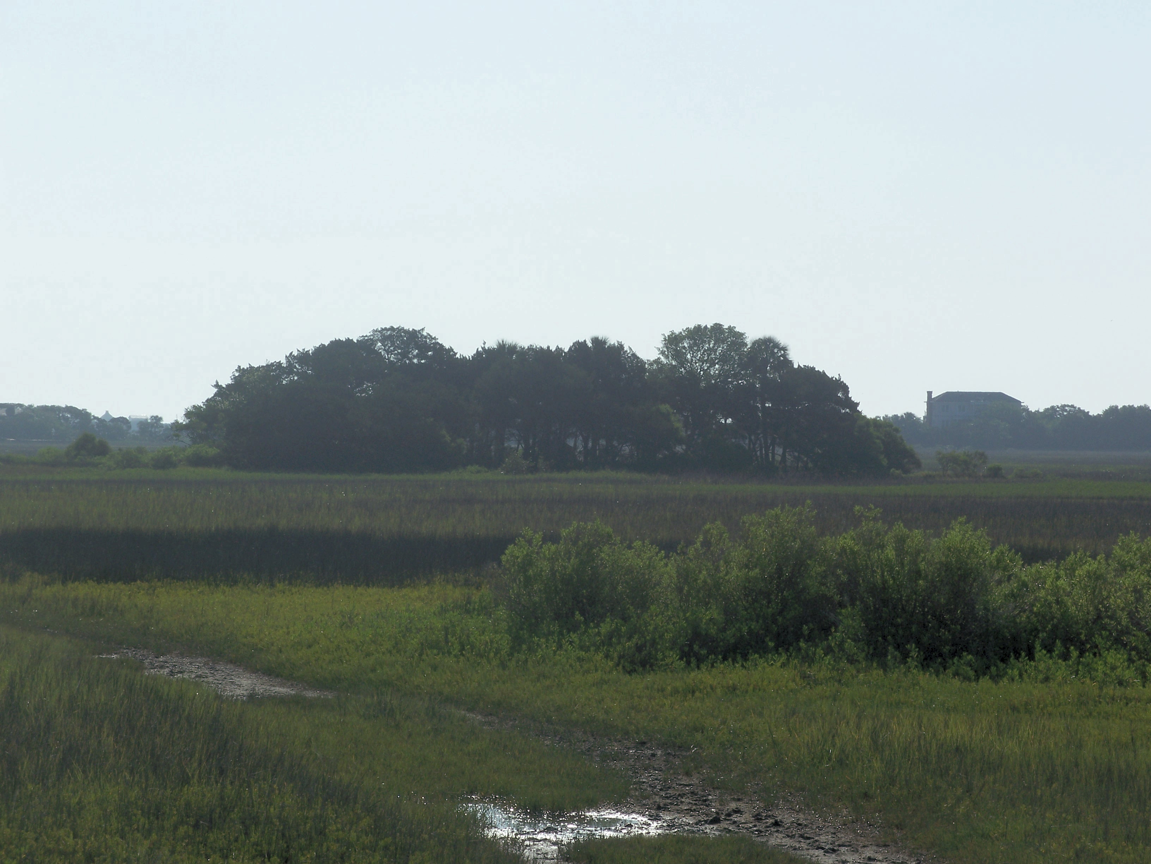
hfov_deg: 14.8
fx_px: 4422
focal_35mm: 133
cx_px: 576
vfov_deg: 11.1
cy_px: 432
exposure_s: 1/500
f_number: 8
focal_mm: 28
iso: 64
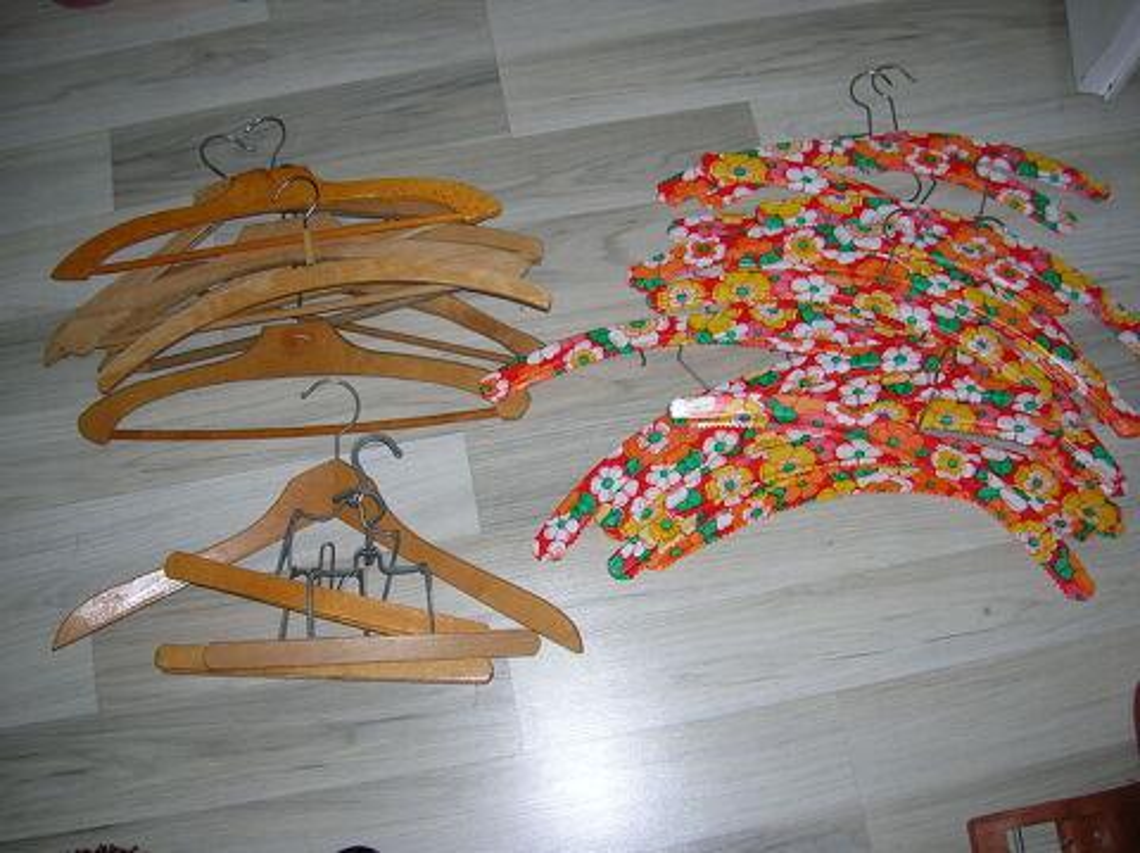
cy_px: 426
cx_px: 570
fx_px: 1119
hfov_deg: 54.0
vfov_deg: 41.7
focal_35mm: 34
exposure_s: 1/60.1
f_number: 2.9
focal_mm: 5.7
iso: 50
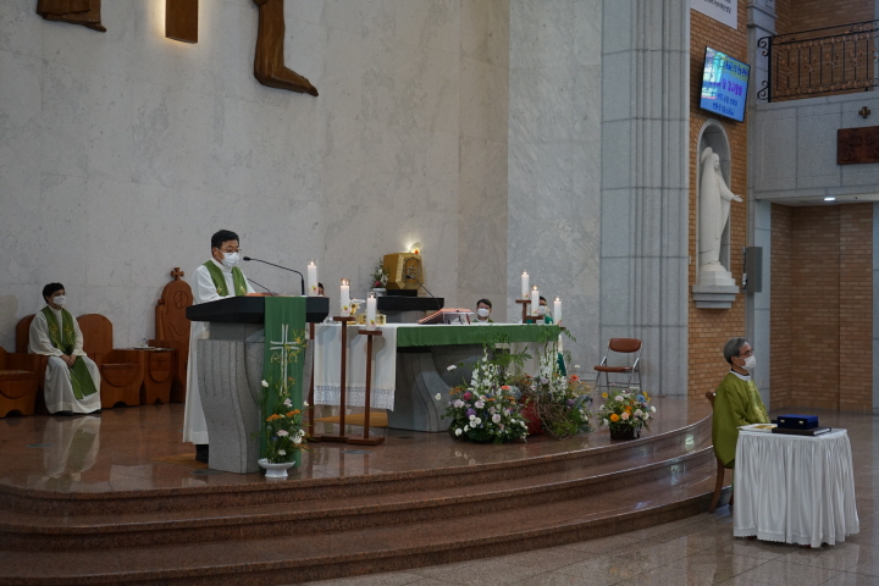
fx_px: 1025
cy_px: 293
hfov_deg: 46.4
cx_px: 440
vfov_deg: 31.9
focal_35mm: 42
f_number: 4.5
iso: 1000
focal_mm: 42
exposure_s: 1/160
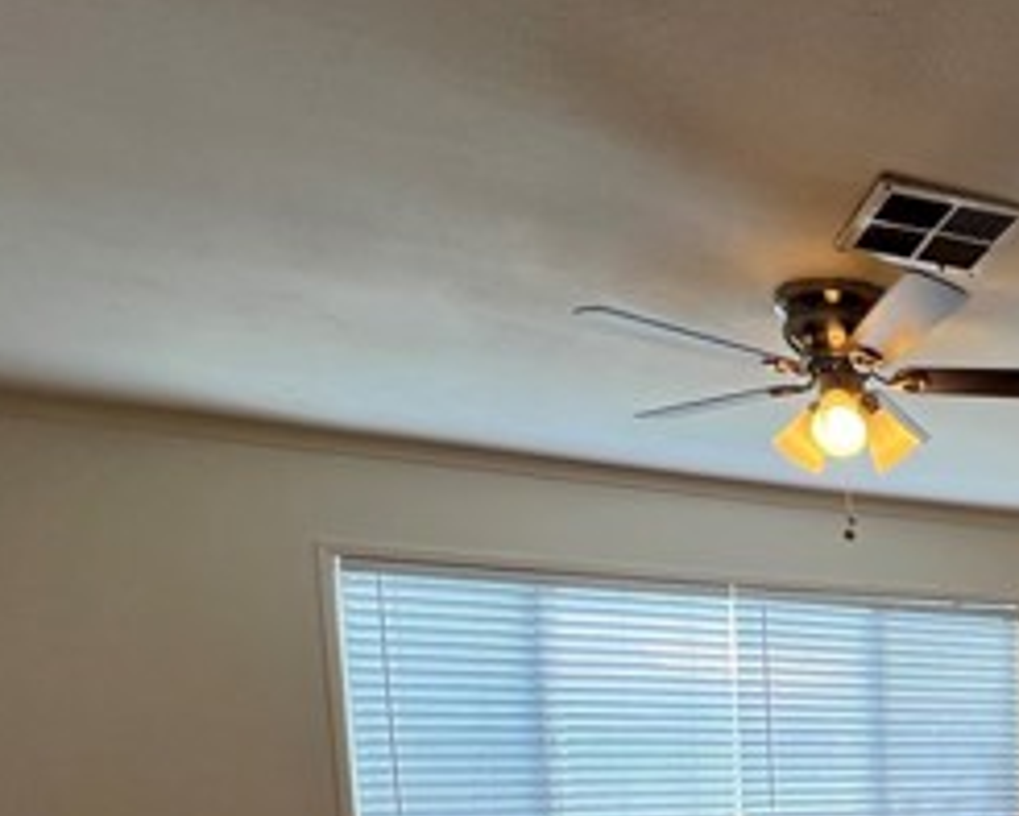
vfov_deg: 37.8
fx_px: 996
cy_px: 878
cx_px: 1098
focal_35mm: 33
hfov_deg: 43.3
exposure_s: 1/137
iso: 32
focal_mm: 1.57
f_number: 1.8
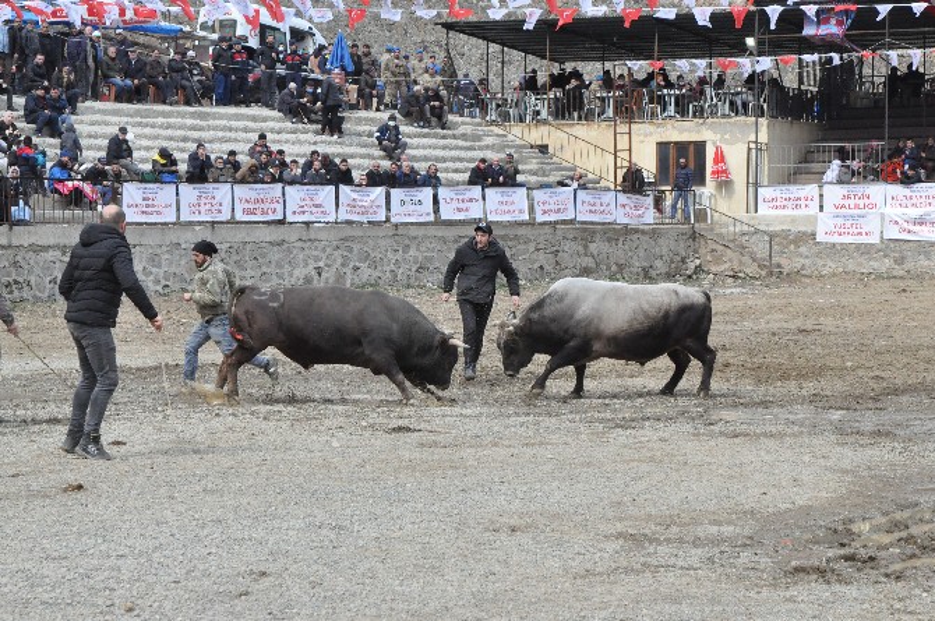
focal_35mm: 120
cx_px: 468
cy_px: 310
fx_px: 3113
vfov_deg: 11.4
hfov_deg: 17.1
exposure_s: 1/2500
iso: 3200
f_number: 13
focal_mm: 80
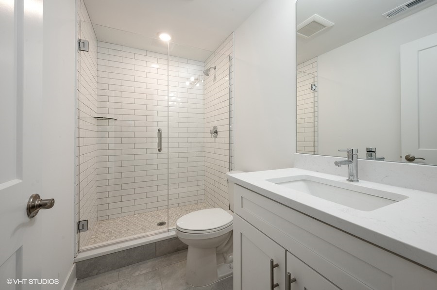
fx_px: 170
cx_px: 218
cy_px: 145
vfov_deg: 81.1
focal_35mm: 14
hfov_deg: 104.3
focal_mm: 14
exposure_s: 1/4
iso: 100
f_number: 10
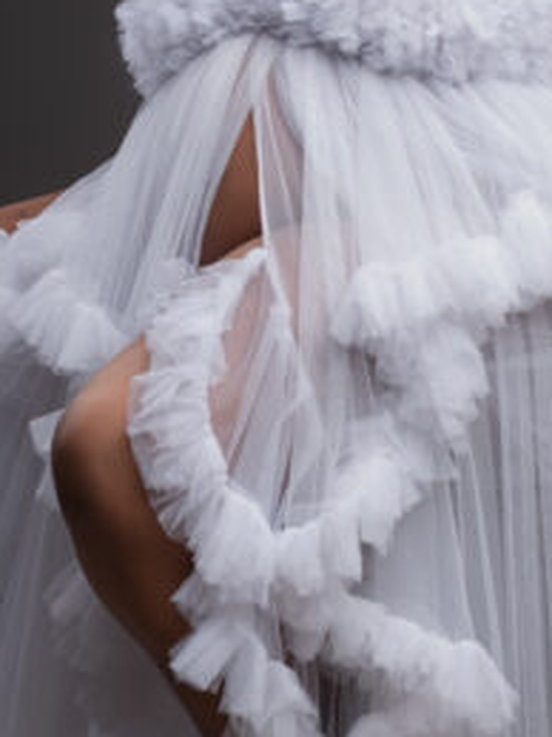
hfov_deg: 15.2
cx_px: 373
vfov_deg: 20.1
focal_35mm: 97
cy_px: 222
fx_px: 2064
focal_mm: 19.4
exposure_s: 1/125
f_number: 5.6
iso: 200
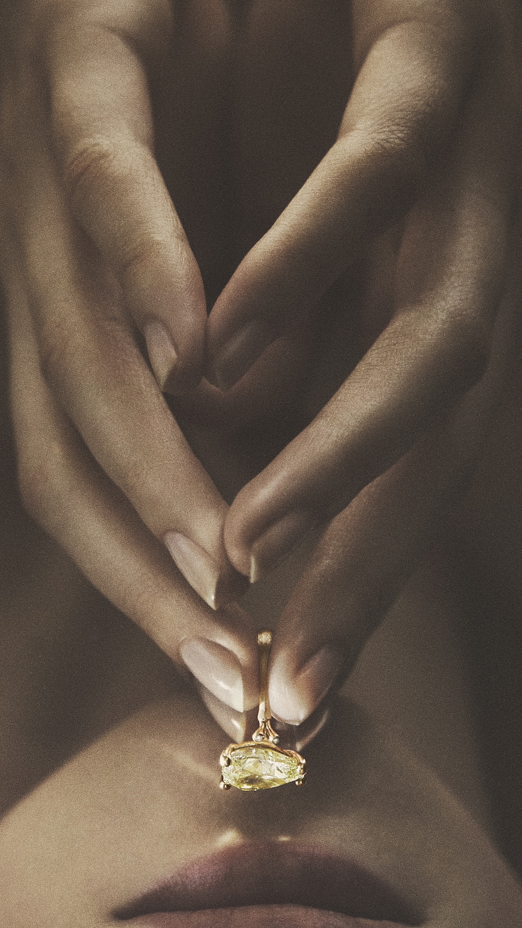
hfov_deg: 10.9
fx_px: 2732
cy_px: 460
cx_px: 258
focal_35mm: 111
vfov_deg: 19.3
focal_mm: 105
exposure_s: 1/320
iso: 400
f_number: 8
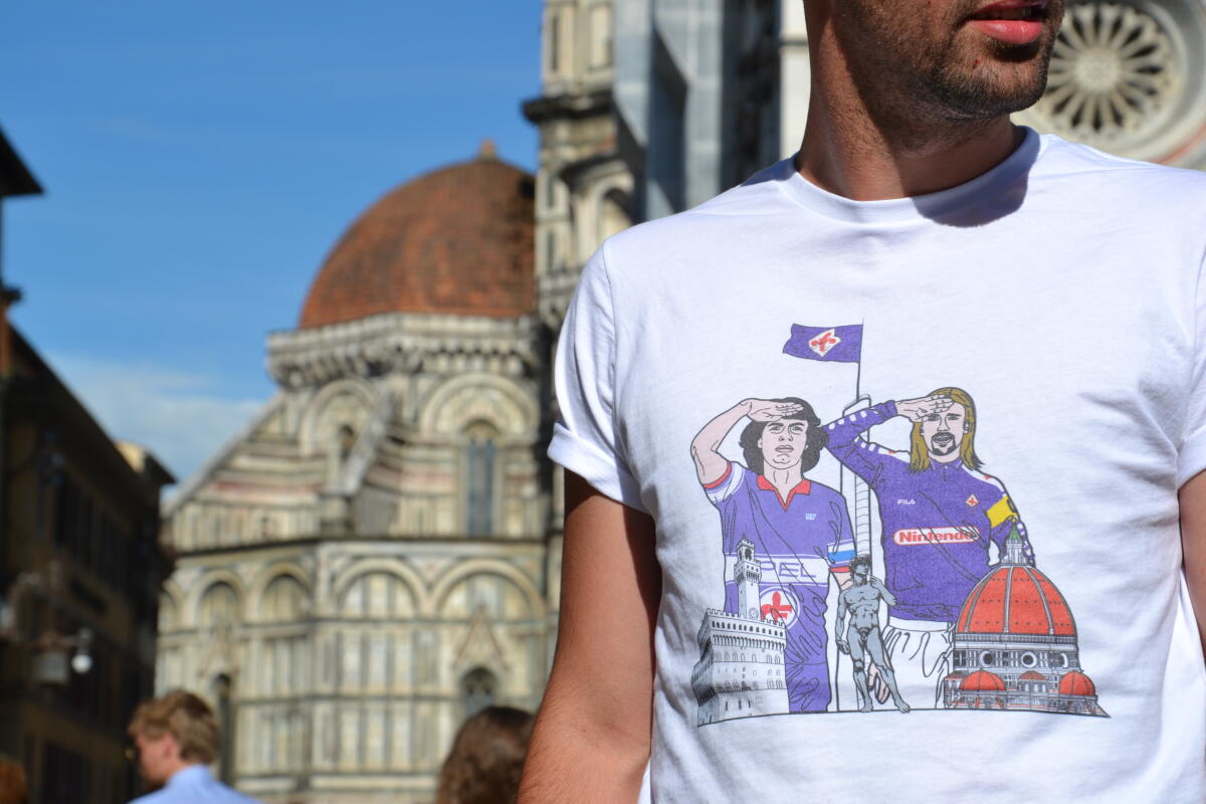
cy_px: 402
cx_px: 603
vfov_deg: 13.8
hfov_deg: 20.6
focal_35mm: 99
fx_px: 3316
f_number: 9
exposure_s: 1/320
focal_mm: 66
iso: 100
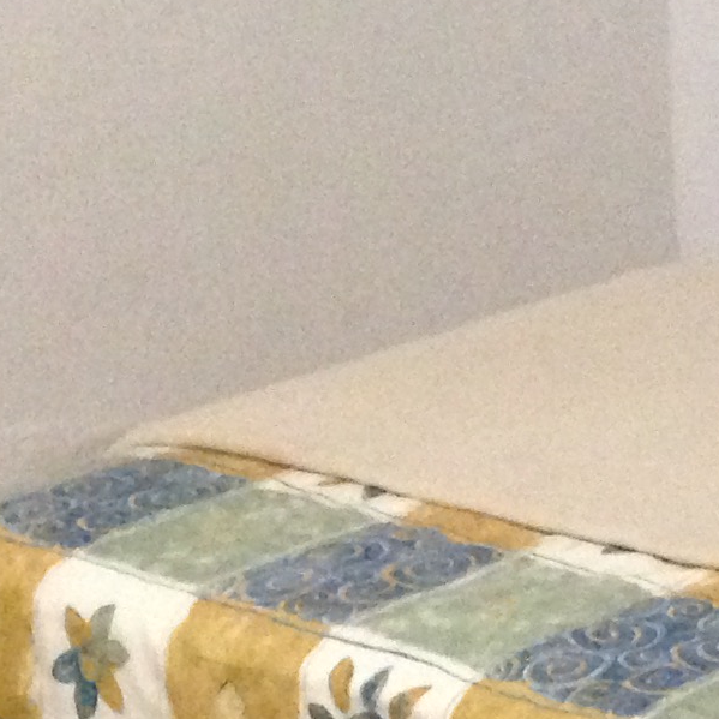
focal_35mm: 159
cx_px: 1522
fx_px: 3736
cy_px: -6
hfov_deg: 10.0
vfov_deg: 10.9
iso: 500
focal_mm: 4.12
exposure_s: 1/15
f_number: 2.4
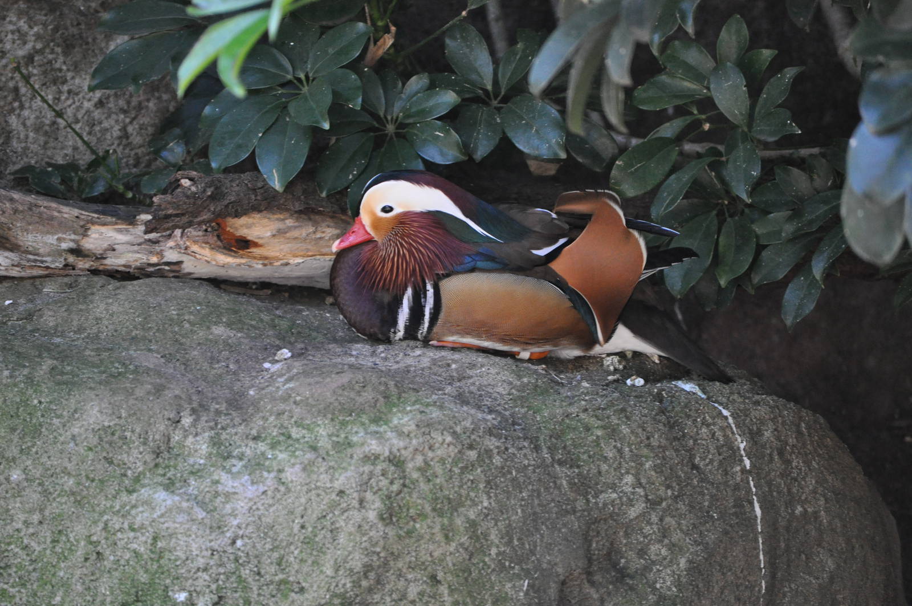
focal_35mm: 225
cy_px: 303
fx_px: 5694
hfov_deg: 9.2
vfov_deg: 6.1
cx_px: 456
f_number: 5
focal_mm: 150
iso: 1600
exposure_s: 1/160
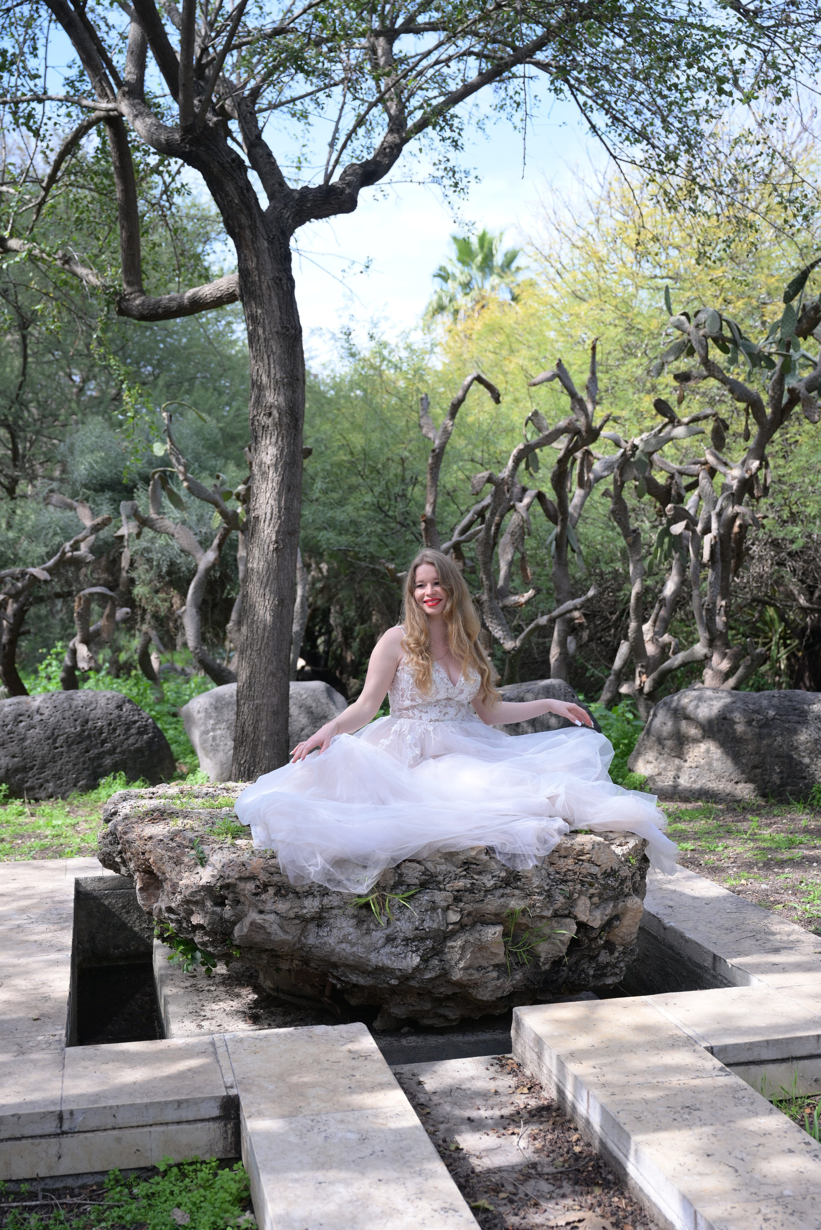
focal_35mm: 39
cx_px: 410
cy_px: 615
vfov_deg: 49.5
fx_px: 1333
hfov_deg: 34.2
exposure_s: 1/400
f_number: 3.5
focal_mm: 39
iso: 125
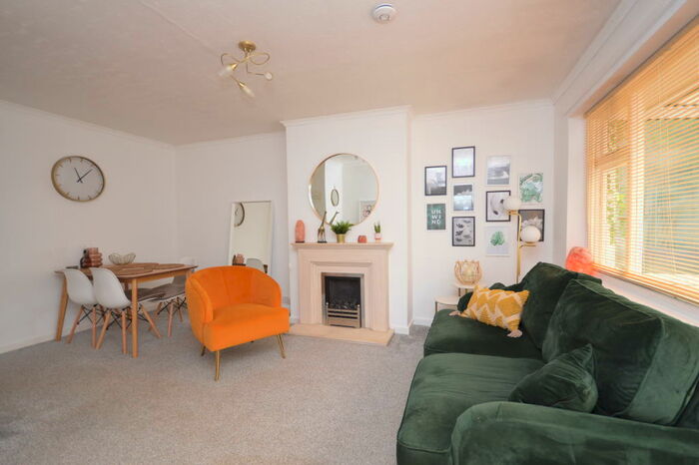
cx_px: 350
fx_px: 291
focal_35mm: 15
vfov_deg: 77.3
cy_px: 232
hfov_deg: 100.4
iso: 400
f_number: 4
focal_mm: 10
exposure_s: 1/60
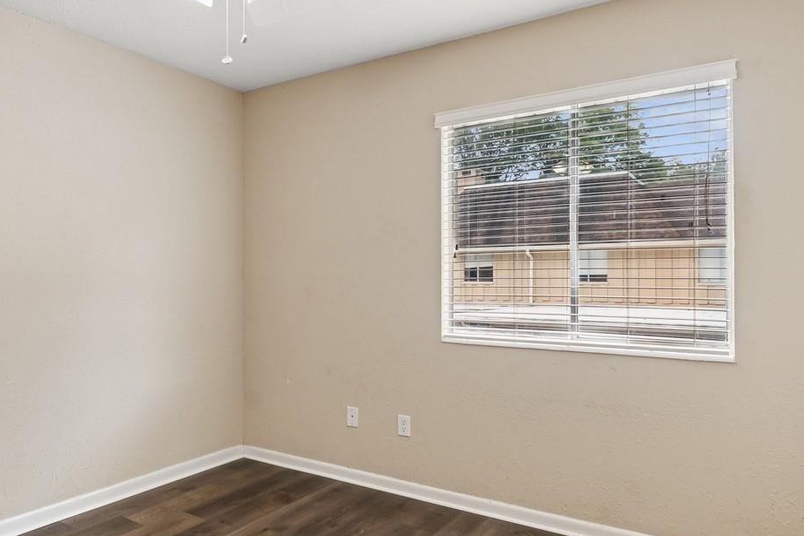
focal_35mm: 26
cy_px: 273
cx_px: 205
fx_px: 581
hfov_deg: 65.3
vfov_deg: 49.5
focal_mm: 10
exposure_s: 1/8
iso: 200
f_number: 8
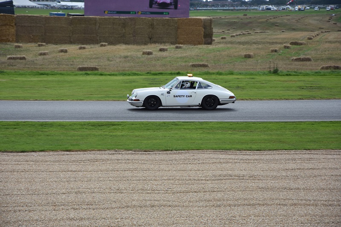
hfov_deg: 13.0
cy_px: 114
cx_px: 170
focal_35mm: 158
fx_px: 1491
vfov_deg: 8.7
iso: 200
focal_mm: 105
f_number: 7.1
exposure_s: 1/500
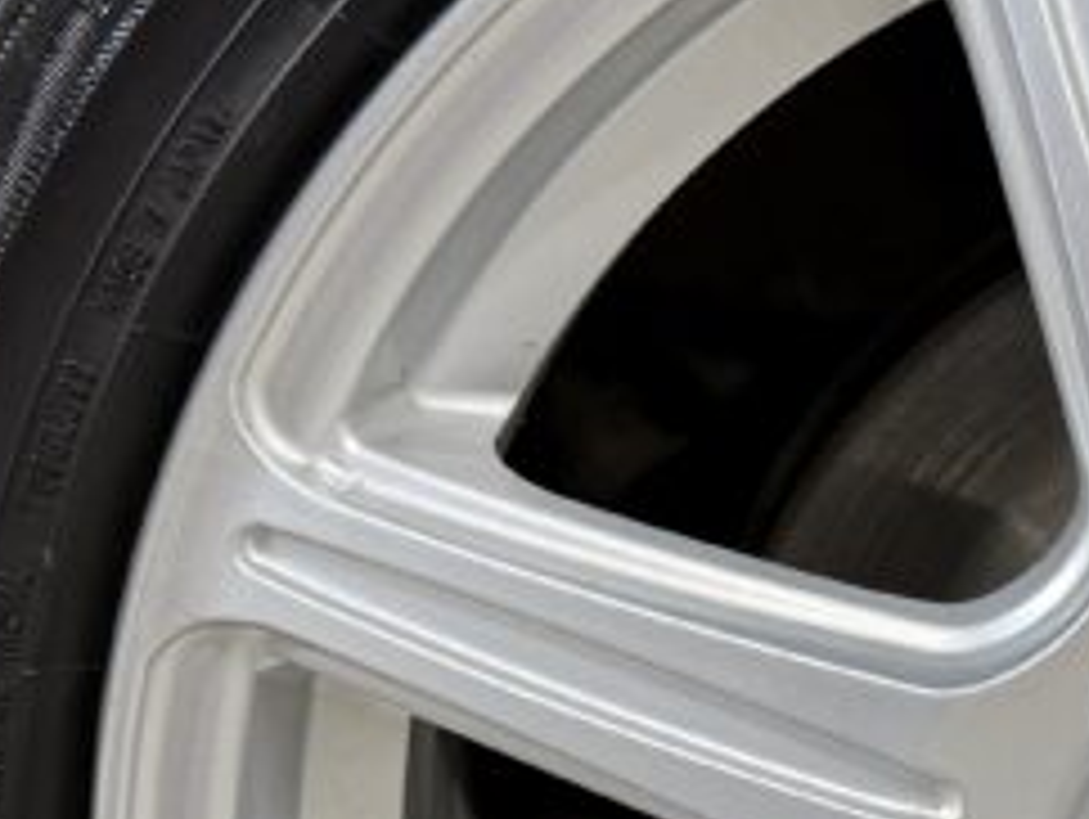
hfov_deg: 17.7
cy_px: 693
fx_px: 3370
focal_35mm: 107
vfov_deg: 13.8
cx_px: 1210
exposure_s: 1/50
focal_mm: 6.76
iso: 160
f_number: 1.78
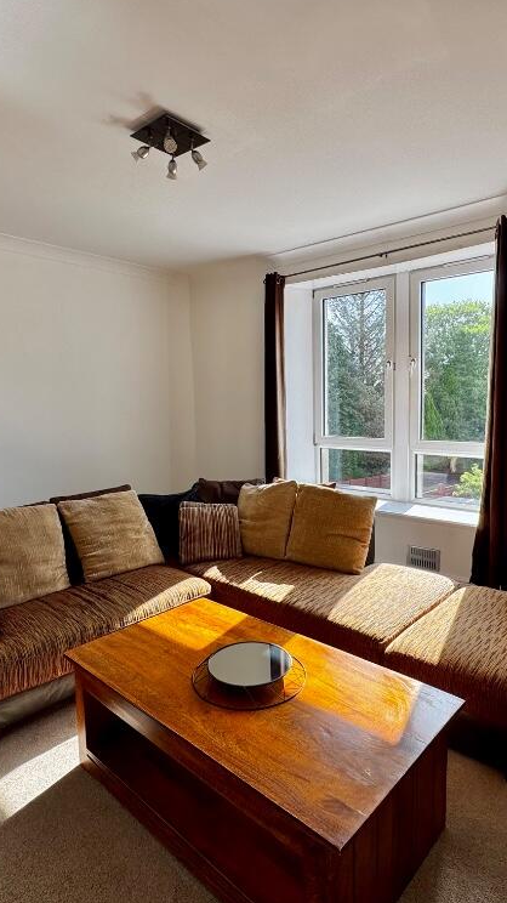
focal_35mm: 21
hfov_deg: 53.5
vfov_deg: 83.9
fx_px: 502
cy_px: 449
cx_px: 275
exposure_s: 1/204
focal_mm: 2.22
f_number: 2.2
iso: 40
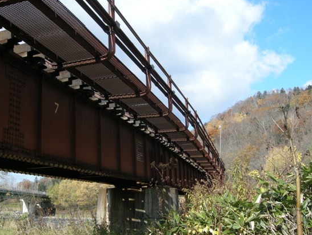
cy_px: 125
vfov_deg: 35.2
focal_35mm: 41
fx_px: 370
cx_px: 132
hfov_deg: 45.6
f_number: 5.4
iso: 64
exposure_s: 1/212
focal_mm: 7.5
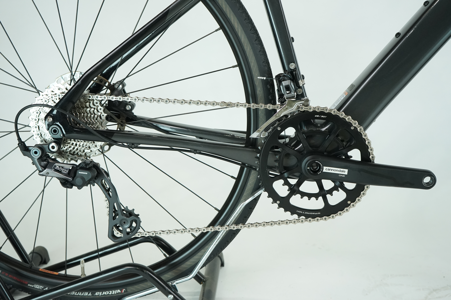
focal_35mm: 41
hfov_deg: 47.4
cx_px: 226
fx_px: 514
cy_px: 150
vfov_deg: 32.6
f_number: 5.6
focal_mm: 41
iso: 1600
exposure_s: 1/200
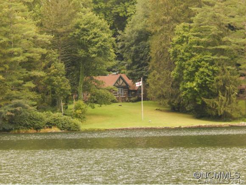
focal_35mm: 184
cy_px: 92
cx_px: 123
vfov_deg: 8.1
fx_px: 1309
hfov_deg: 10.7
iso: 400
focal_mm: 32.8
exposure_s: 1/250
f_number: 5.3
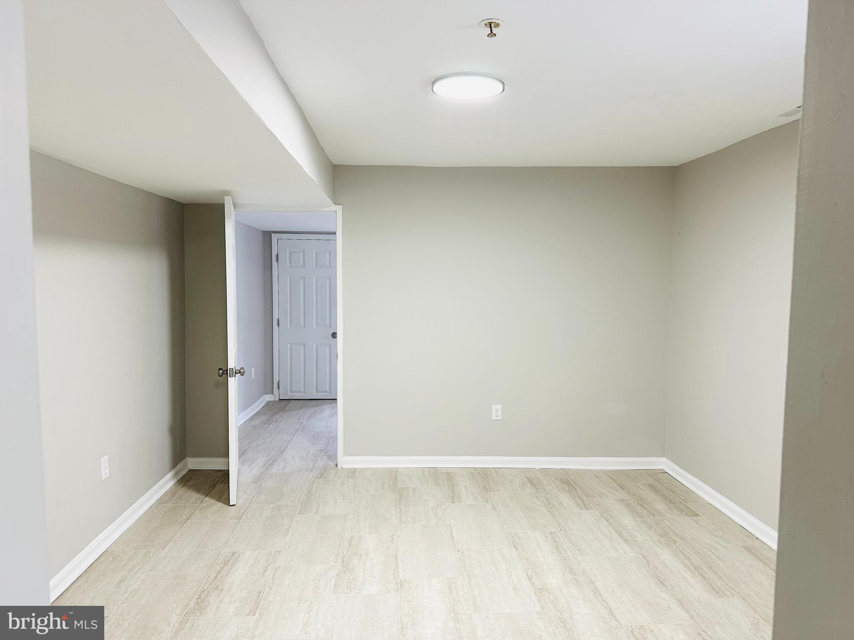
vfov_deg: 56.8
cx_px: 427
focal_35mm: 24
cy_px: 320
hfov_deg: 71.6
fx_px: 592
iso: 160
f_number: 1.78
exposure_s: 1/60
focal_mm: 6.86
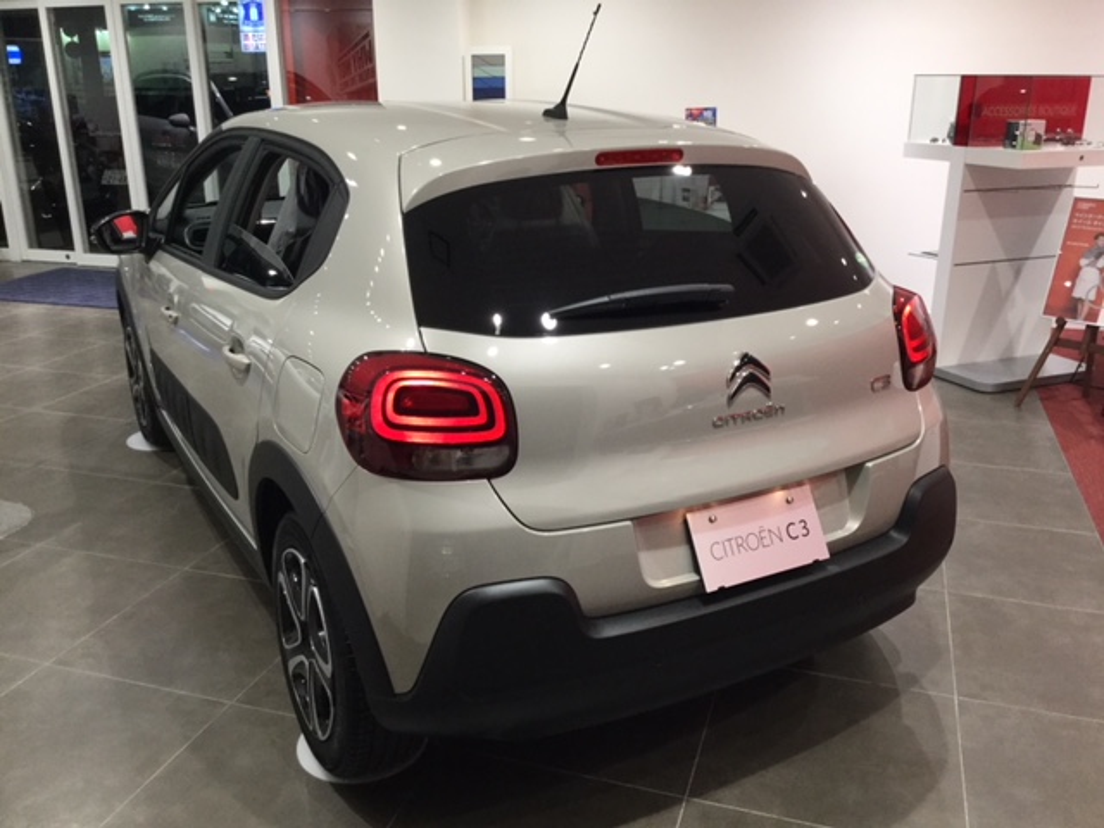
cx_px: 552
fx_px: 989
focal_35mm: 31
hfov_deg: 58.4
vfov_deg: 45.4
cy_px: 414
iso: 40
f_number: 2.4
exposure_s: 1/30
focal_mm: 3.3
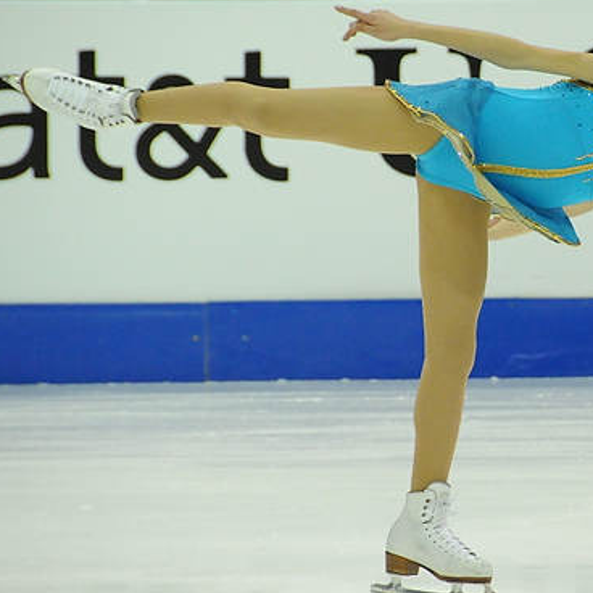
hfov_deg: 3.7
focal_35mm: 470
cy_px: 273
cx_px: 562
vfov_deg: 3.7
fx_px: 9109
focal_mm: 170
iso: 3200
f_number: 5.6
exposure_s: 1/800
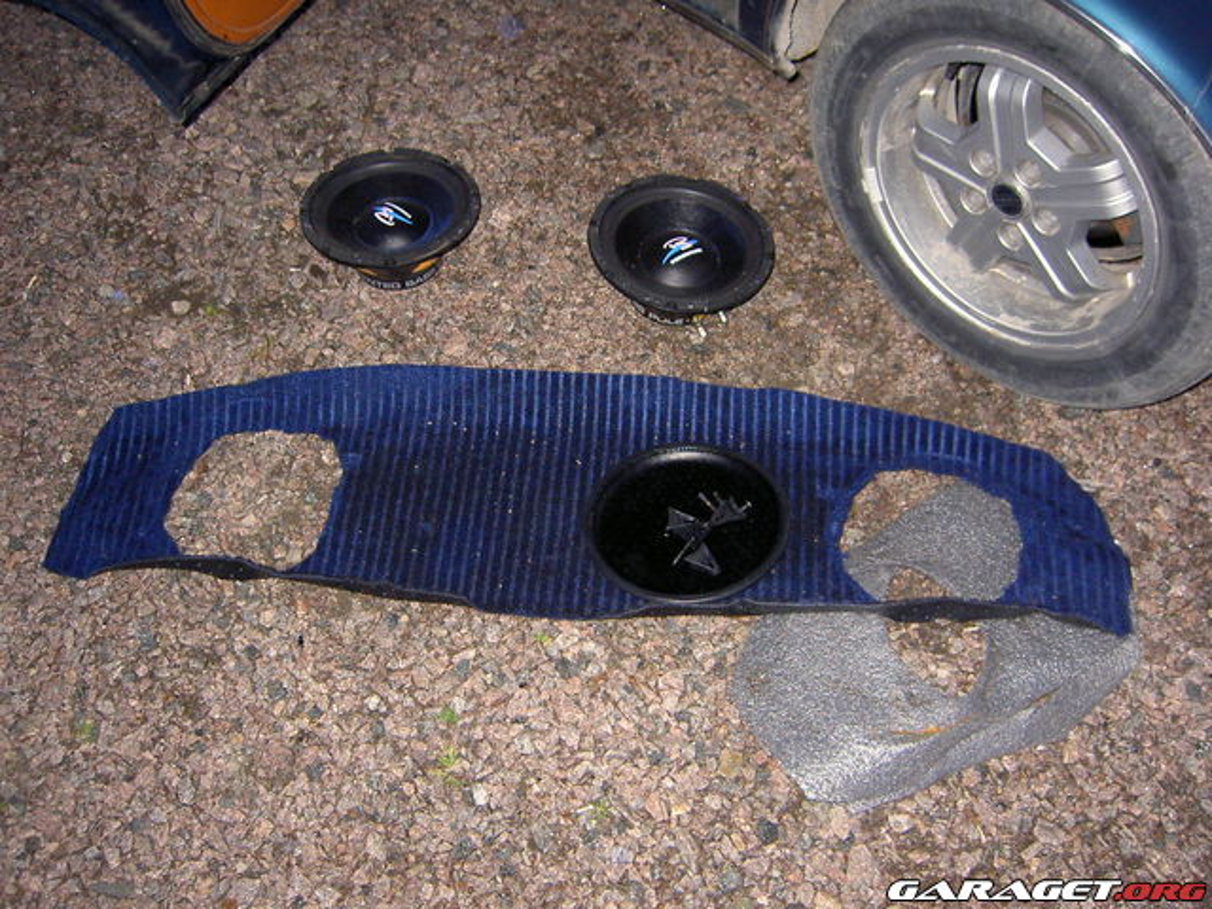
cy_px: 454
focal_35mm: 34
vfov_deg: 41.8
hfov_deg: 54.0
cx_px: 606
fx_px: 1190
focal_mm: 5.6
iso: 100
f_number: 2.8
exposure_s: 1/60
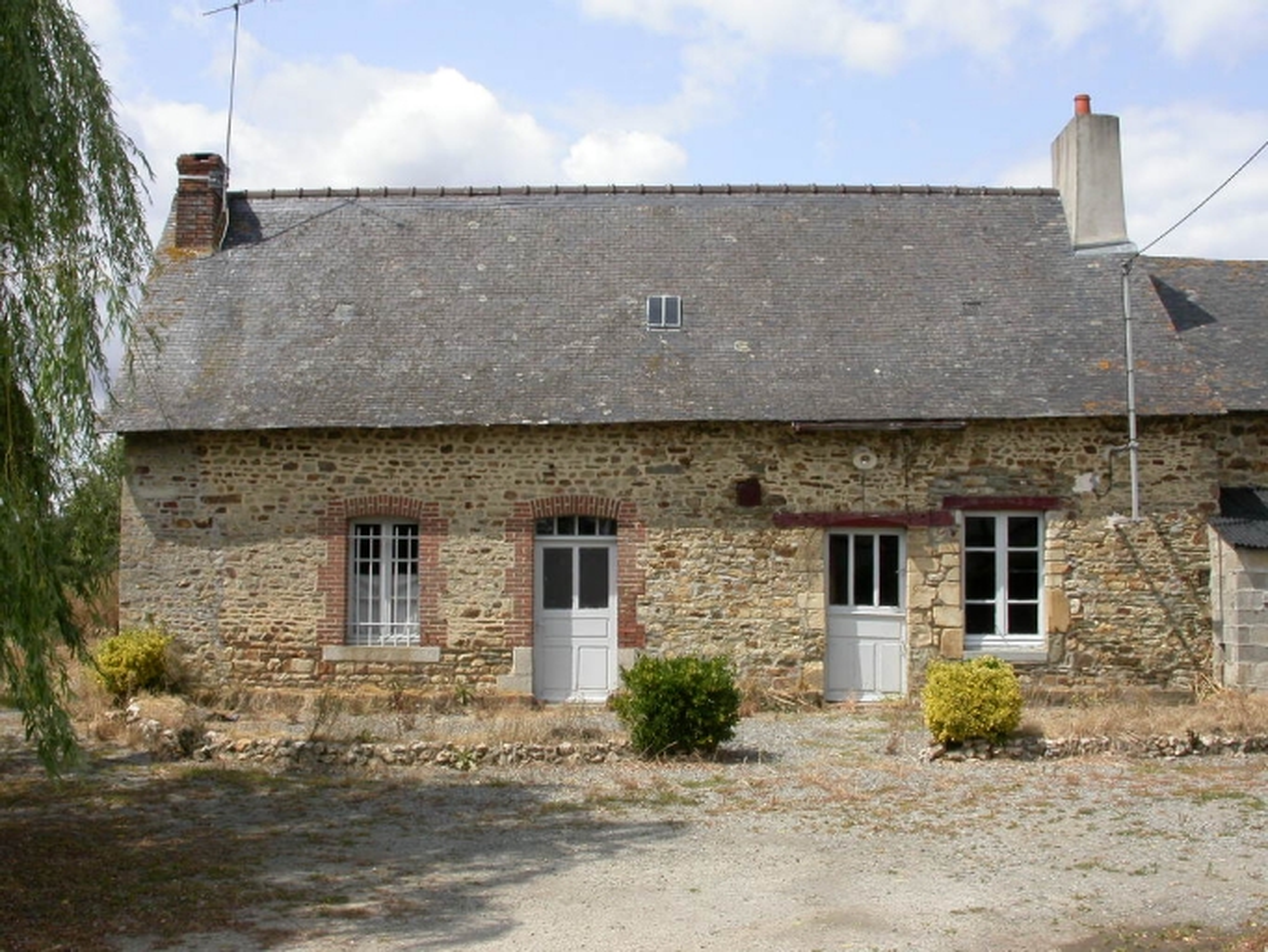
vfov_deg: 34.4
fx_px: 1539
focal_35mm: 42
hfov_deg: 44.8
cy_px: 476
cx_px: 634
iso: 100
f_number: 7.7
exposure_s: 1/347
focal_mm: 8.7
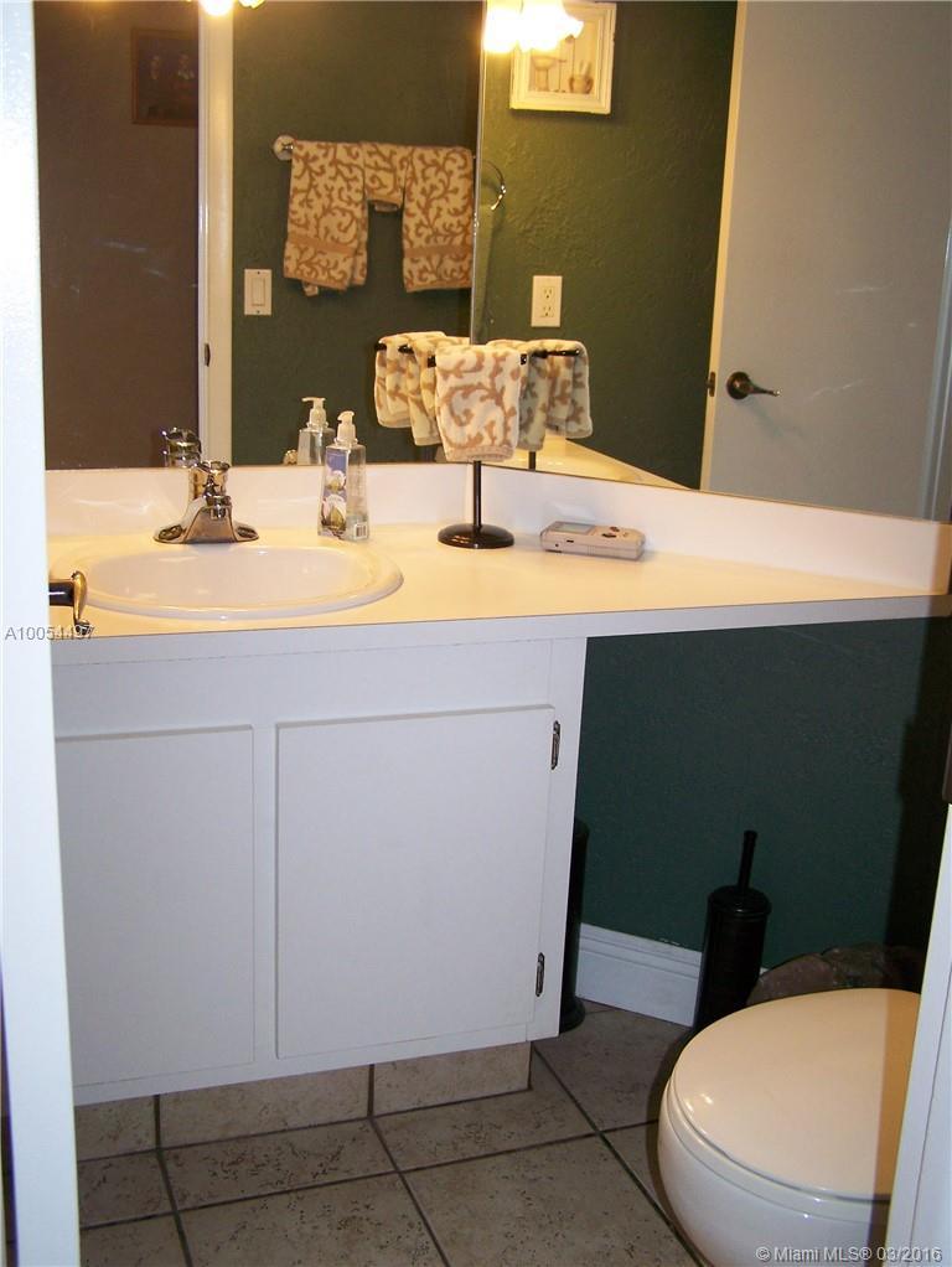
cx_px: 476
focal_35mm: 38
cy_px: 634
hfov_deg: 37.8
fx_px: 1392
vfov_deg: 48.9
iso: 160
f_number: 2.8
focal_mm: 6.3
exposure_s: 1/60
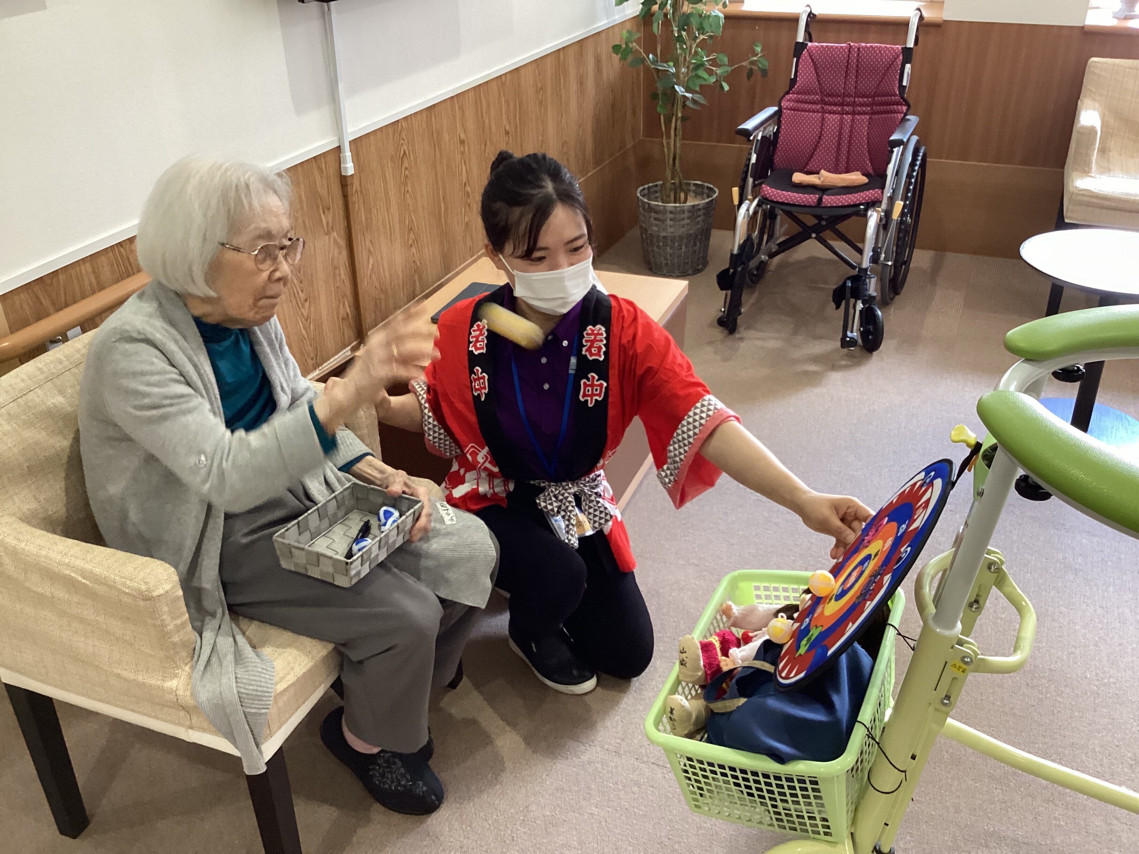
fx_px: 1020
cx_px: 570
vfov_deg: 45.4
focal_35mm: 31
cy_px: 427
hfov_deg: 58.4
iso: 250
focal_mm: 3.3
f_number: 2.4
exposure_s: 1/60
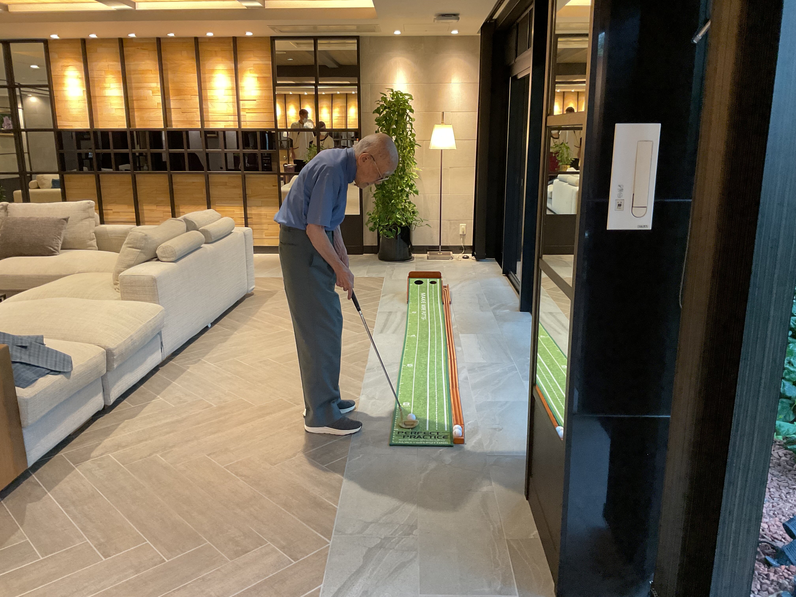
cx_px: 398
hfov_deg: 61.7
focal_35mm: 29
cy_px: 298
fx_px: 667
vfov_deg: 48.2
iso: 160
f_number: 1.8
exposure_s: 1/60
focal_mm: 3
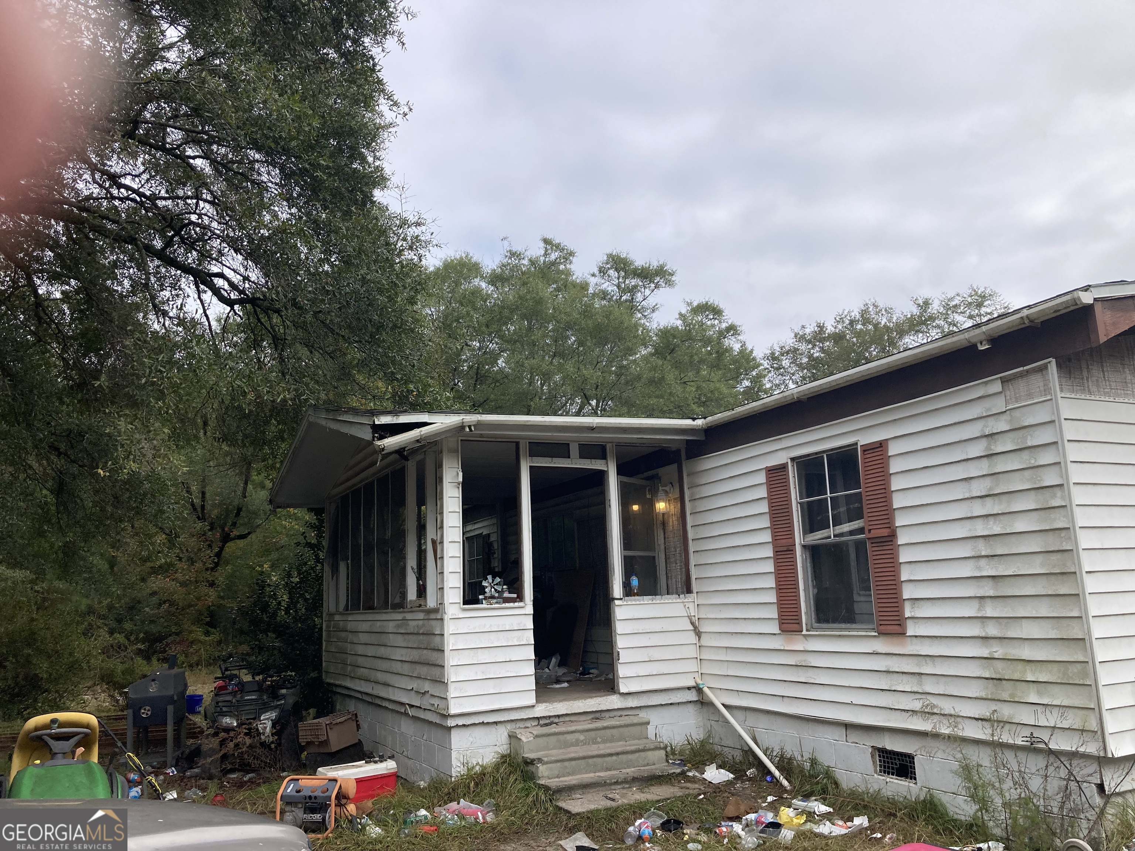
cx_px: 568
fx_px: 918
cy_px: 426
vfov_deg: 49.7
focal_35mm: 28
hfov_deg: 63.4
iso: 20
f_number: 1.8
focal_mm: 3.99
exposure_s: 1/1453
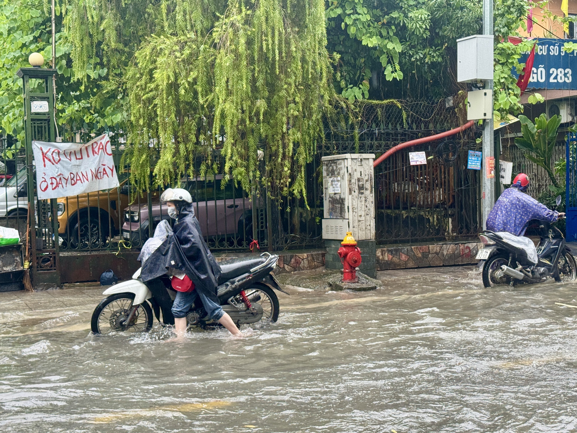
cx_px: 288
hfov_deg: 39.7
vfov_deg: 30.3
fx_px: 800
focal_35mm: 48
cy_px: 216
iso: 64
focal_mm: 6.76
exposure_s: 1/121
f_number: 1.78
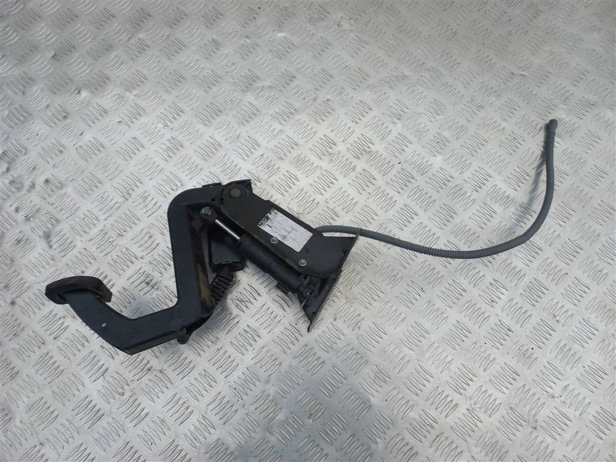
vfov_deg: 54.9
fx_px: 445
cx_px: 308
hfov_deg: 69.4
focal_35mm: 25
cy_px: 231
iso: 32
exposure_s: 1/50
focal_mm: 4.6
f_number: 1.8
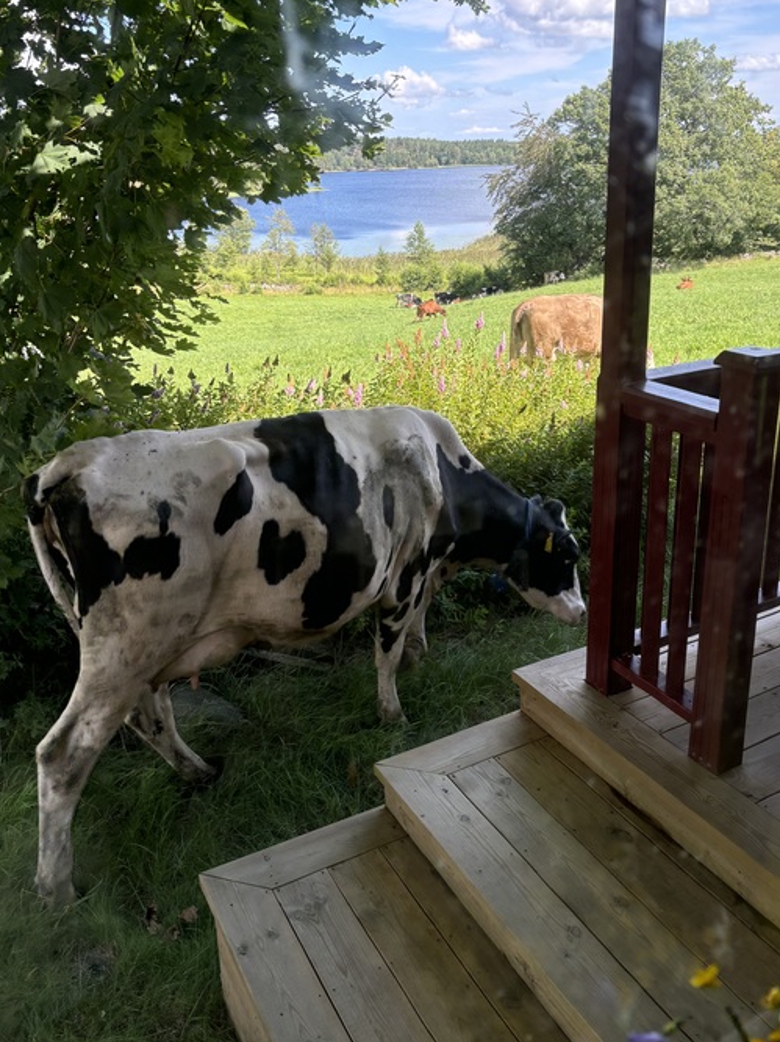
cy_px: 463
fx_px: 902
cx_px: 386
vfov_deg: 59.8
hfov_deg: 46.8
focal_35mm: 30
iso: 50
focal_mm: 5.96
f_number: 1.6
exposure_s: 1/515
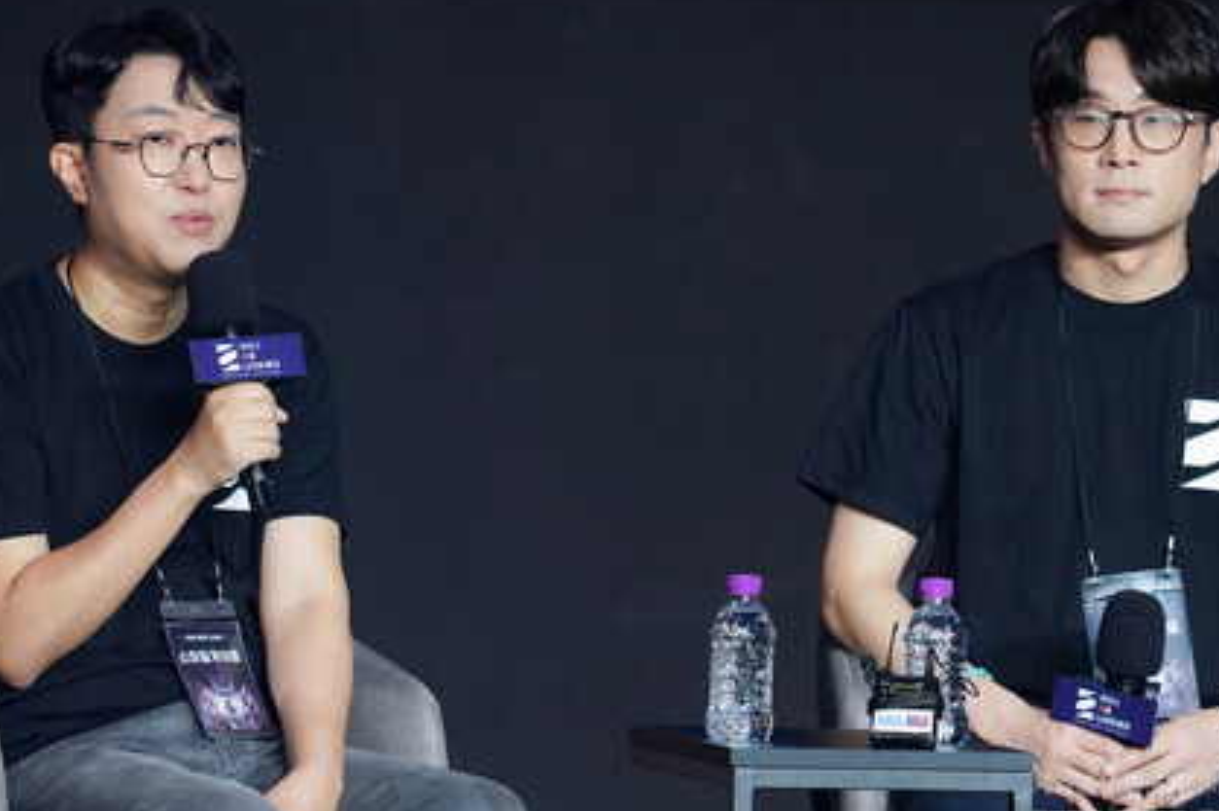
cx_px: 668
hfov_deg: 4.0
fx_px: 17593
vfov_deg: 2.6
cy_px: 356
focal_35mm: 520
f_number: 6.3
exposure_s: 1/60
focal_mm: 362
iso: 2000
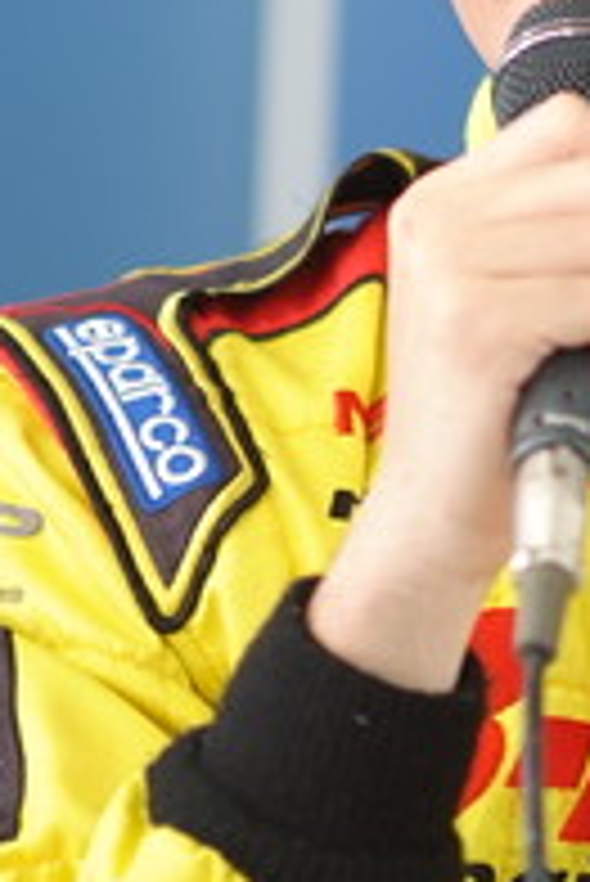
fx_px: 9472
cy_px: 248
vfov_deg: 5.3
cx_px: 640
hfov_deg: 3.6
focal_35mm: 386
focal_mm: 105
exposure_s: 1/125
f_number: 2.5
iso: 800
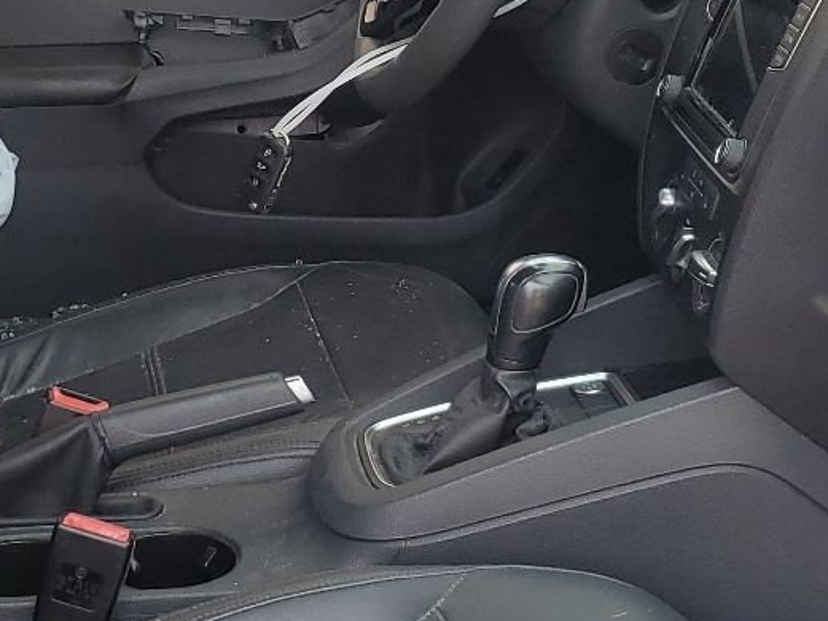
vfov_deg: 18.4
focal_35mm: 80
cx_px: 244
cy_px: 299
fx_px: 1914
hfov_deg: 24.2
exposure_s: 1/588
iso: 50
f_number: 1.5
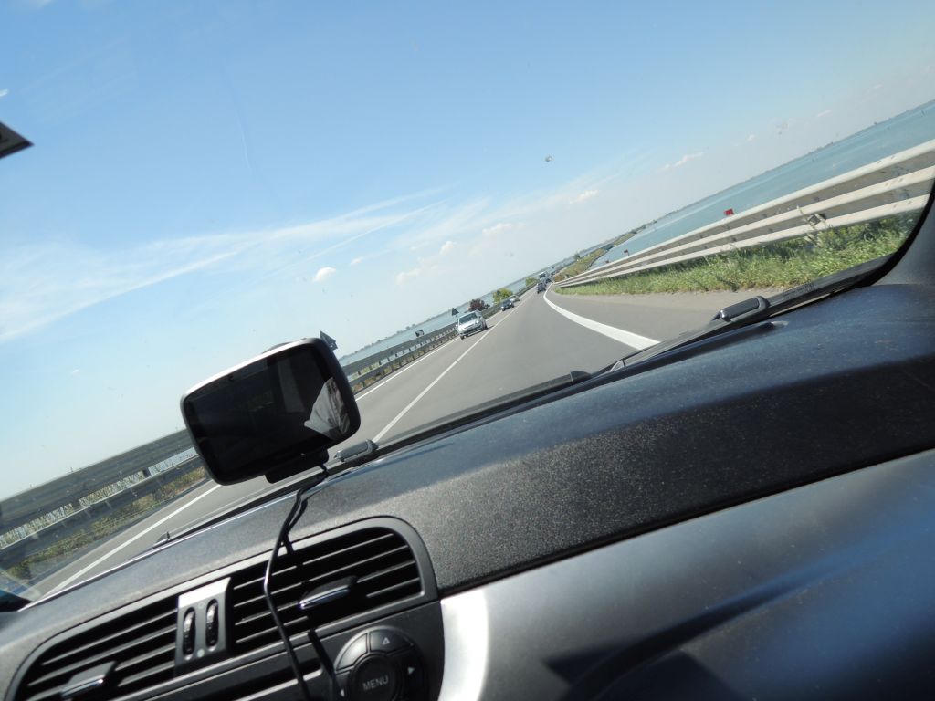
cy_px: 350
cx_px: 468
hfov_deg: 71.6
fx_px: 648
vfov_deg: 56.8
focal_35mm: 24
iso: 100
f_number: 2.8
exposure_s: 1/1250
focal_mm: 4.3
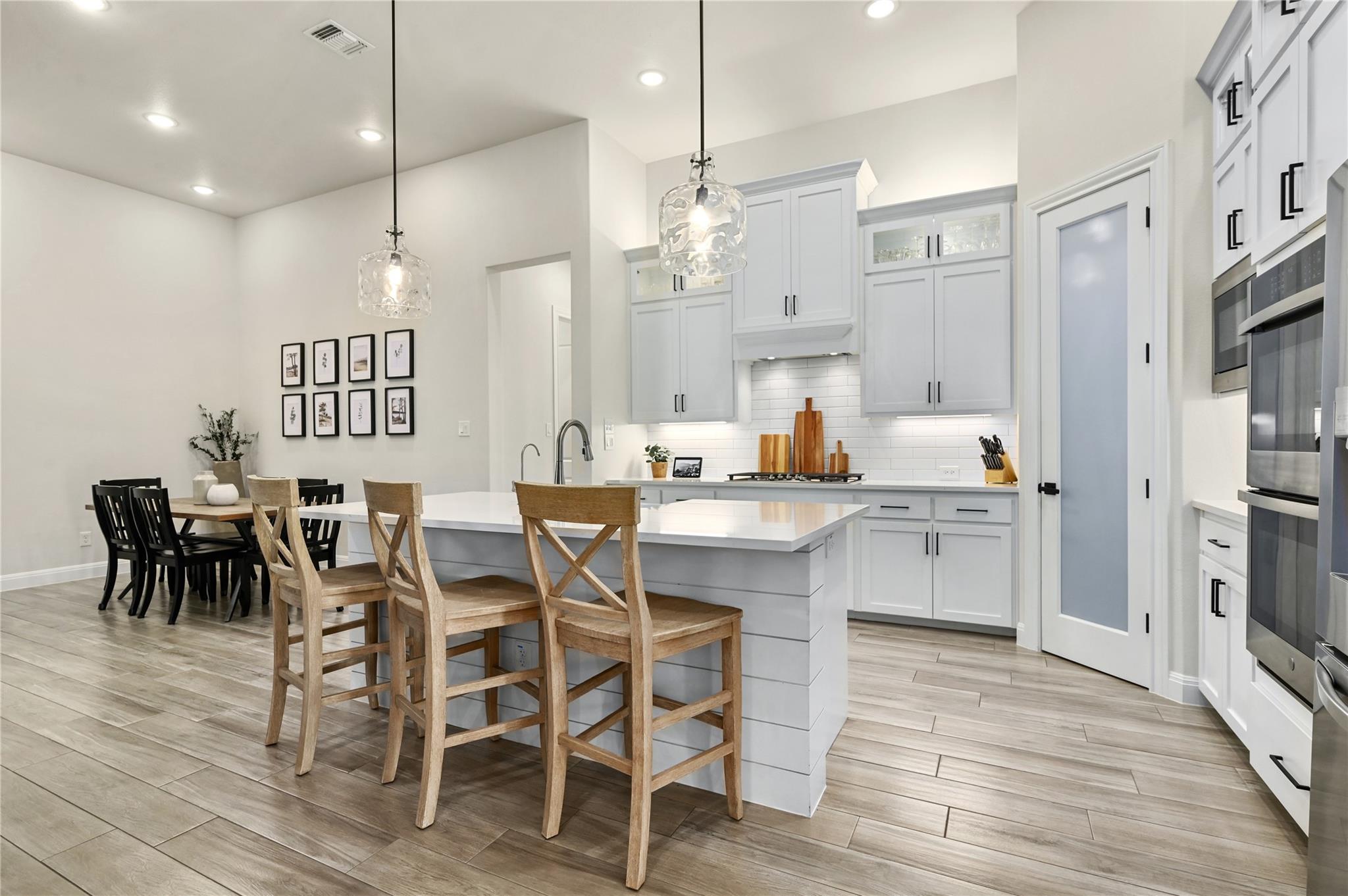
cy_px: 448
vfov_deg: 70.3
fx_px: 636
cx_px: 674
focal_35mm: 17
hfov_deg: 93.3
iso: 800
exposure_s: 1/13
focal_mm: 17
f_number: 8
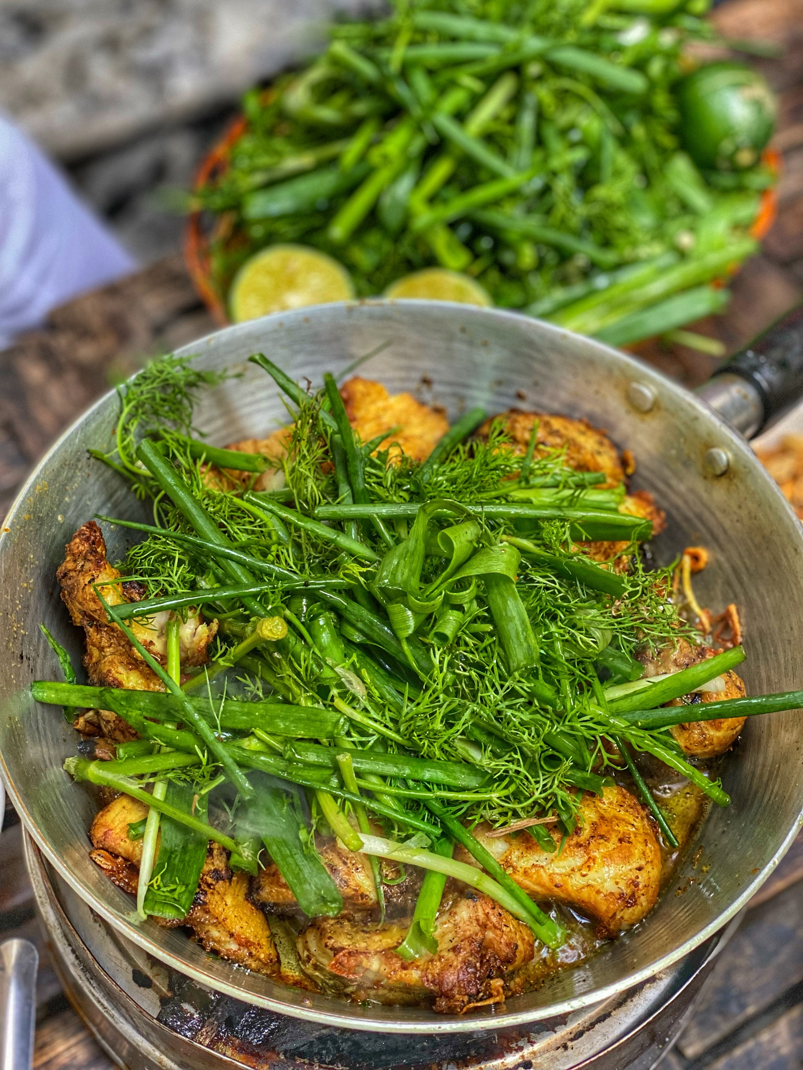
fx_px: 1608
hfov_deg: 28.0
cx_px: 402
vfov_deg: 36.8
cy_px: 535
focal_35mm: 52
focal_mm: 6
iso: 250
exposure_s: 1/93
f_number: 2
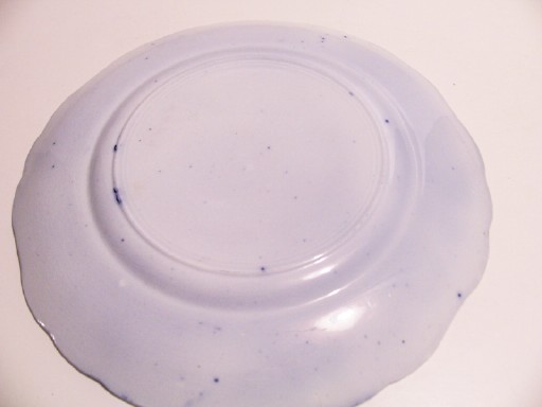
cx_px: 271
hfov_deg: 52.6
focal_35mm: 35
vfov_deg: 40.7
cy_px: 204
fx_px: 548
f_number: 2.8
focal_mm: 6
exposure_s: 1/8
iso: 140
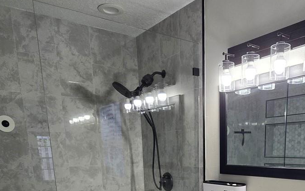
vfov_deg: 32.3
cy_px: 225
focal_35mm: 33
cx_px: 202
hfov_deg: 56.9
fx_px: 274
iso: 100
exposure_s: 1/120
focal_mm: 2.2
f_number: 2.2
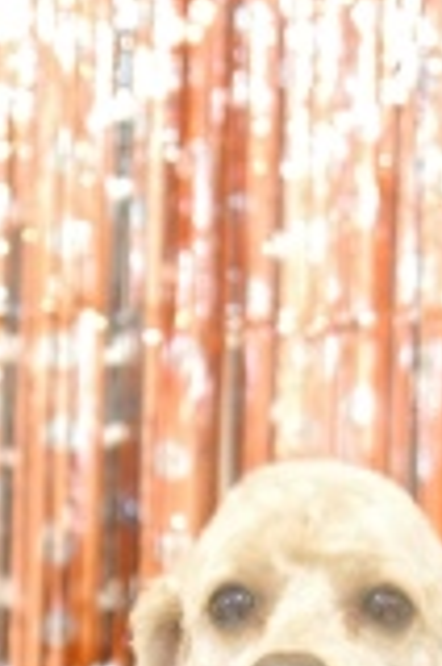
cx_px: 292
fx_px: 1942
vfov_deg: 18.5
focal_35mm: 105
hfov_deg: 13.0
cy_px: 787
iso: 2500
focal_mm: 28
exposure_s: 1/100
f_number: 2.8
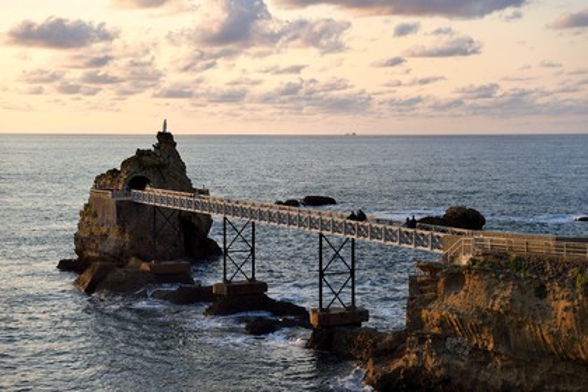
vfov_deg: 19.5
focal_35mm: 70
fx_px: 1143
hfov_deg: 28.8
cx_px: 294
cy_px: 196
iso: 200
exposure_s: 1/160
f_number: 8
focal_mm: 70
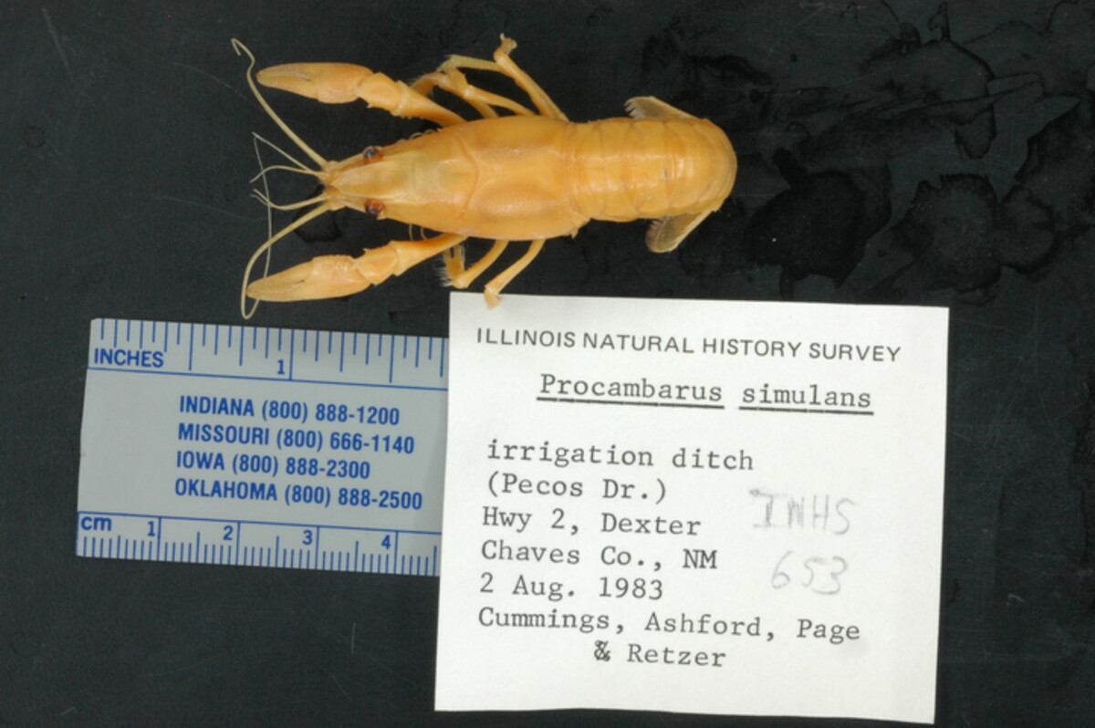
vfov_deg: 15.2
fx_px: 2735
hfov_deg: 22.6
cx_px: 548
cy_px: 364
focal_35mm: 90
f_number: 36
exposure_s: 1/1.6
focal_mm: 60
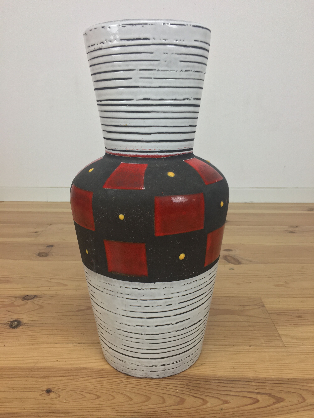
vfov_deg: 61.7
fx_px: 351
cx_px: 157
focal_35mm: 29
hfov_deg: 48.2
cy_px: 209
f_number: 2.2
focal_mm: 4.15
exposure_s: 1/33
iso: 32
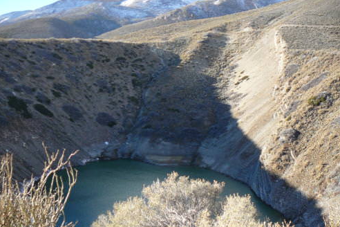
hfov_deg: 51.9
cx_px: 171
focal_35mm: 37
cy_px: 118
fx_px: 349
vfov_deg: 35.9
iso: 80
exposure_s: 1/320
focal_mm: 5.2
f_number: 2.8
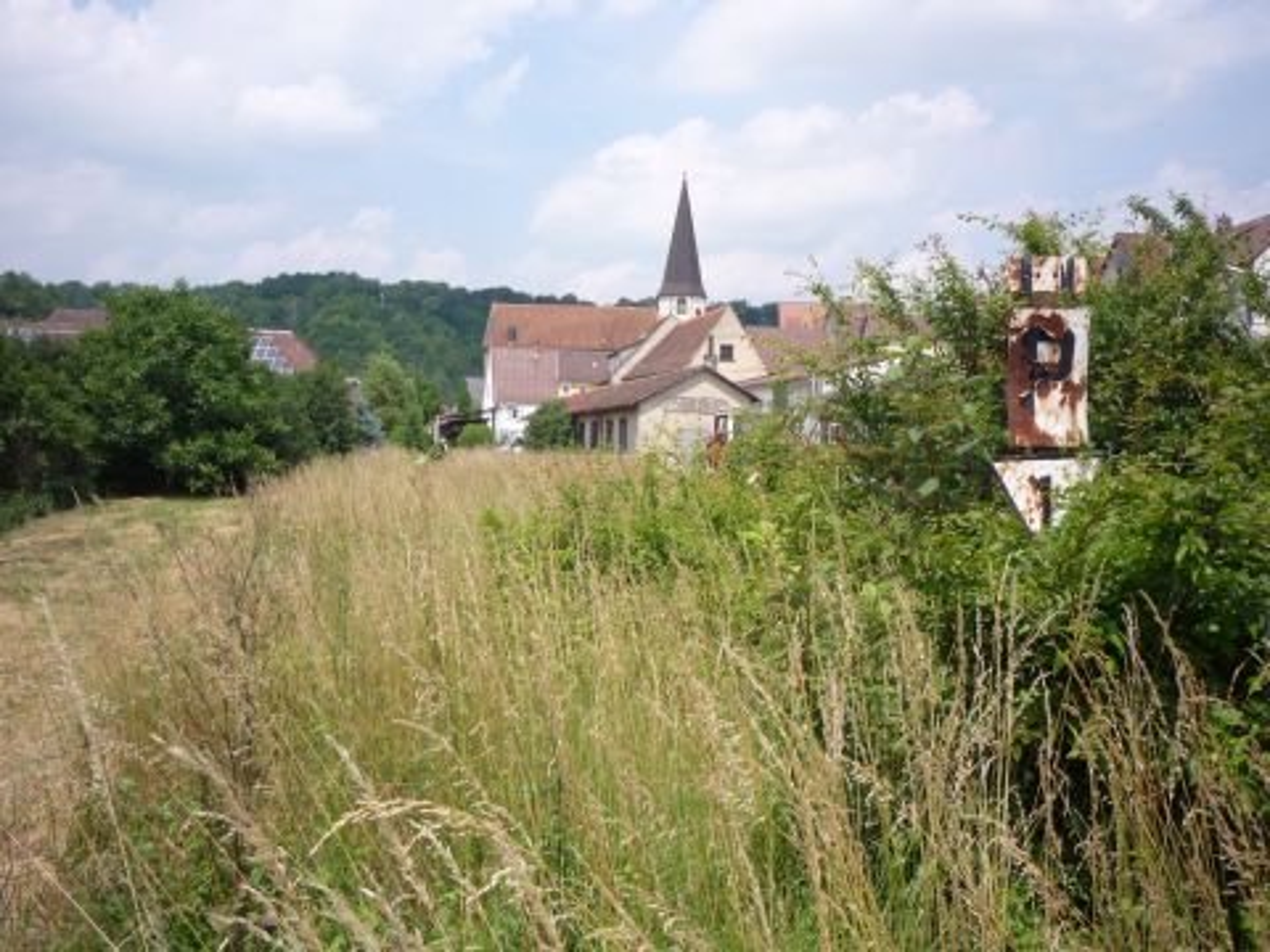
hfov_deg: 56.8
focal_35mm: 32
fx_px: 1174
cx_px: 635
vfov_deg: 44.2
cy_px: 476
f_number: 5
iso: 100
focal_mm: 5.2
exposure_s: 1/500
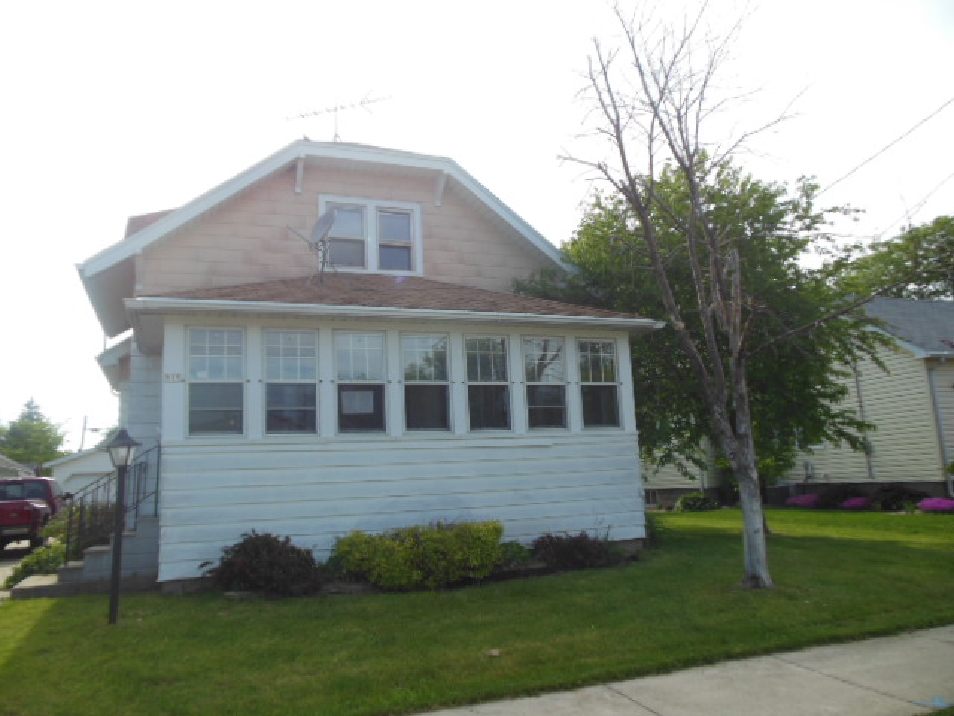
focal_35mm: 25
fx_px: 689
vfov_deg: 54.9
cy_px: 358
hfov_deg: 69.4
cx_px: 477
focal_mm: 4.5
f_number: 3.2
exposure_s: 1/800
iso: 125
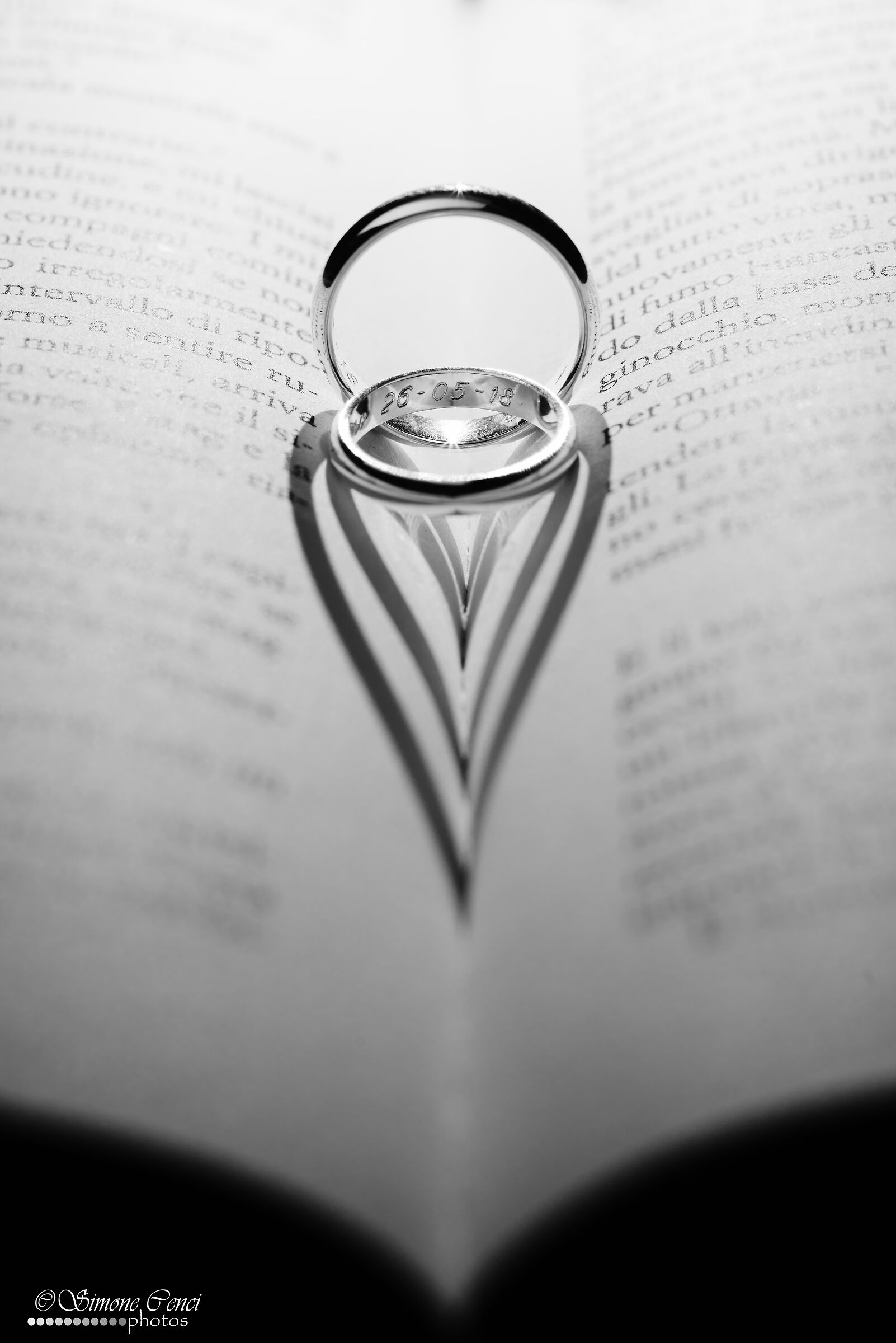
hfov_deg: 15.2
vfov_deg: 22.6
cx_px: 448
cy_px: 672
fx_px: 3357
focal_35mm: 90
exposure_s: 1/2
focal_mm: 90
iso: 100
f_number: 13
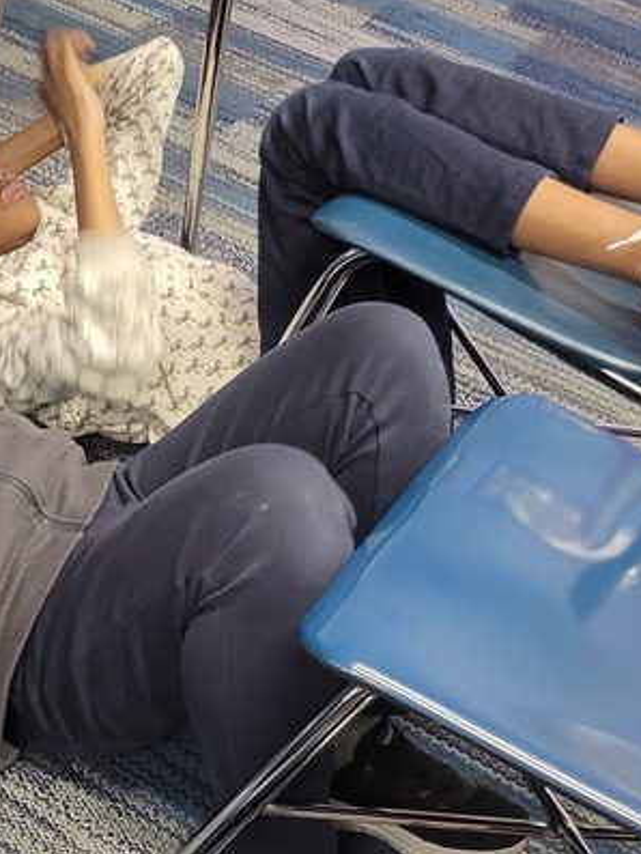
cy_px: 615
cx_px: -125
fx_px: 1653
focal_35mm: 67
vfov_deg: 28.6
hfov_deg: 20.5
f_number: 1.8
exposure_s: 1/40
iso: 320
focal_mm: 5.4
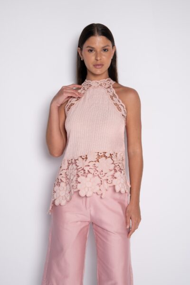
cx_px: 95
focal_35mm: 48
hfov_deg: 28.0
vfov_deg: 41.1
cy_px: 142
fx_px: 380
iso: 200
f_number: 5.6
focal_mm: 48
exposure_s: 1/160
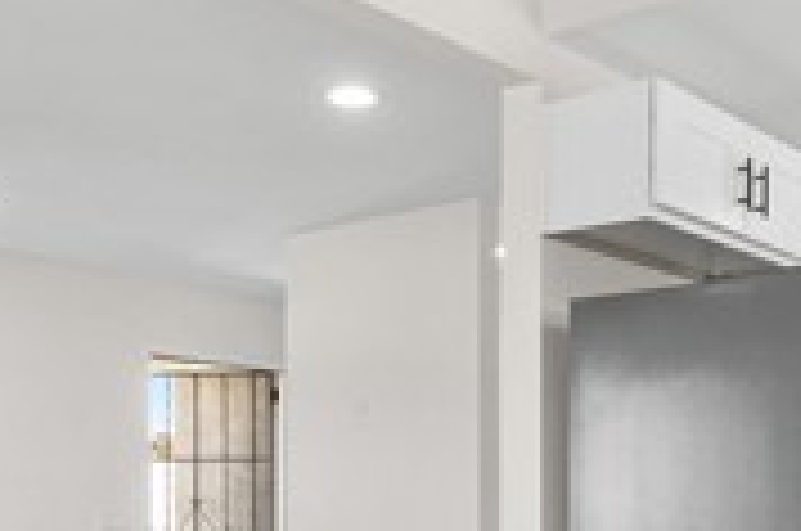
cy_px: 518
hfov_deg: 35.2
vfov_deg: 24.0
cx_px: 693
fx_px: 1199
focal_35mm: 54
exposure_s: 1/10
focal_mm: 10
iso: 100
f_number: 7.1
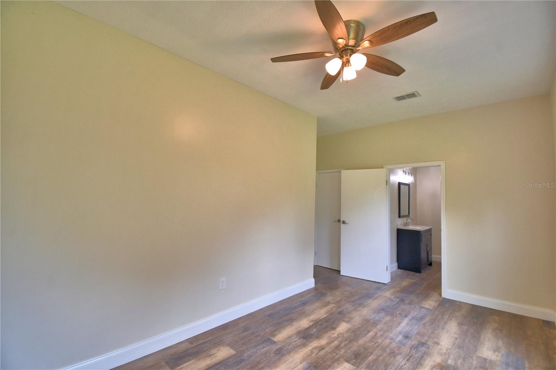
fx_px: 232
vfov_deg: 77.3
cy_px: 185
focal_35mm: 15
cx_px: 278
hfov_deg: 100.4
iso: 320
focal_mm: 10
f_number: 4.5
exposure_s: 1/125
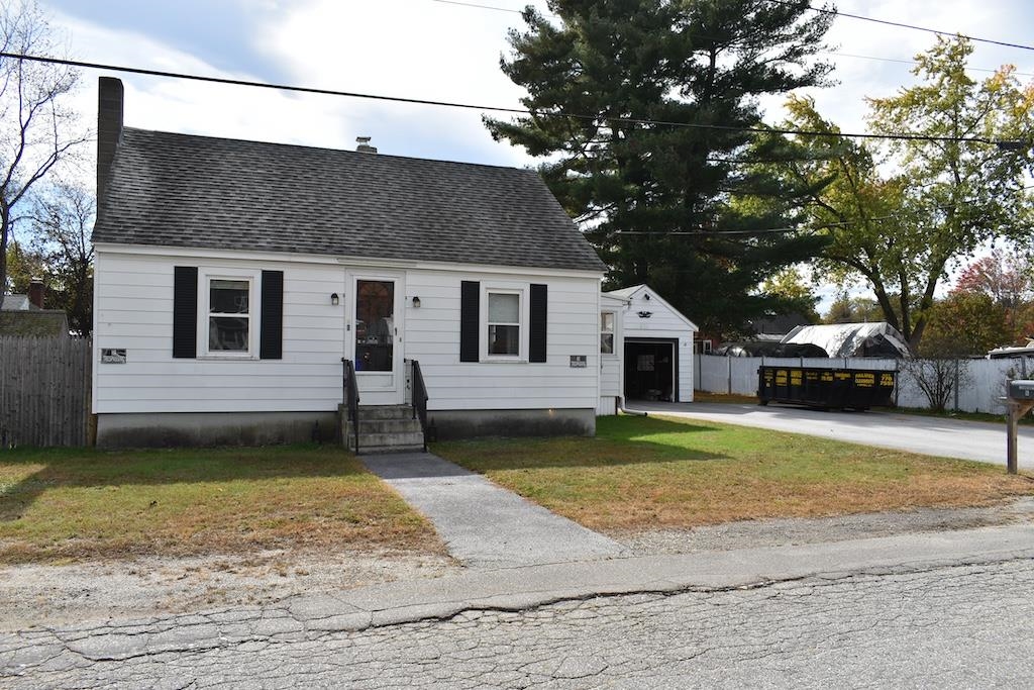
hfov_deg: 67.4
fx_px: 776
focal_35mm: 27
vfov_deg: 47.9
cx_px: 517
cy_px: 345
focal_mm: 18
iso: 100
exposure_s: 1/250
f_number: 8
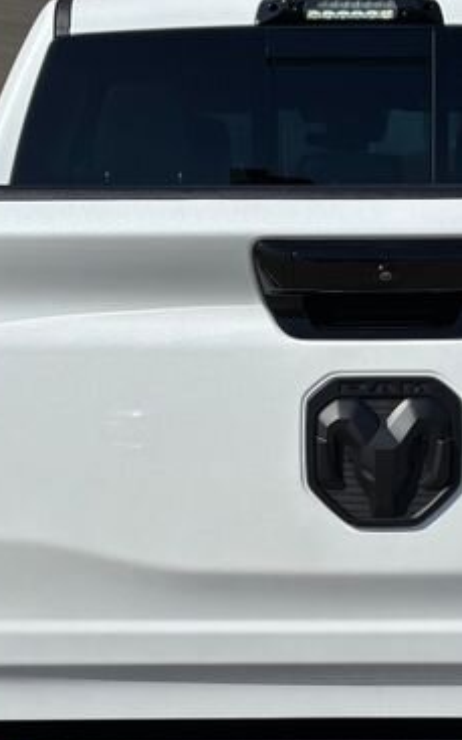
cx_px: 327
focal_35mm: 77
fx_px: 1553
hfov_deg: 16.9
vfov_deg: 26.7
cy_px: 478
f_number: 1.6
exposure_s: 1/6329
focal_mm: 5.96
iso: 50
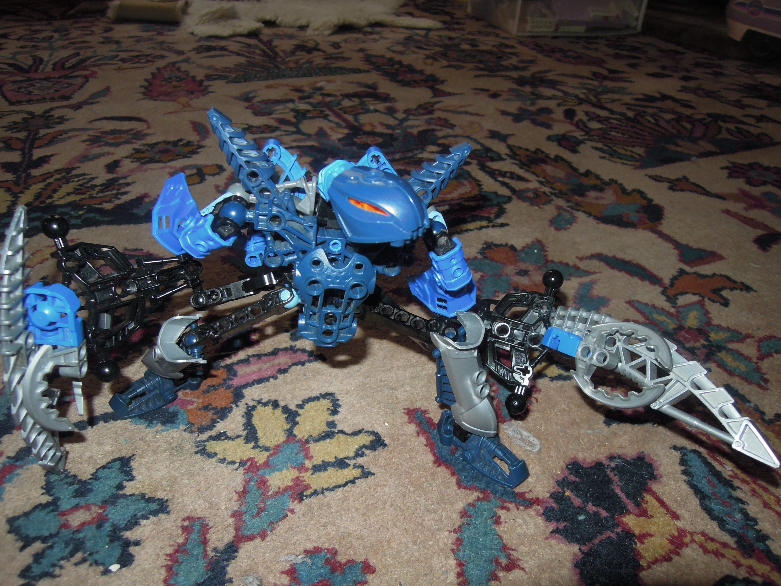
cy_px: 293
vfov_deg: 56.8
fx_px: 541
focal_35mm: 24
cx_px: 390
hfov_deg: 71.6
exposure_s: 1/30
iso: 180
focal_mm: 4.3
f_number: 2.5
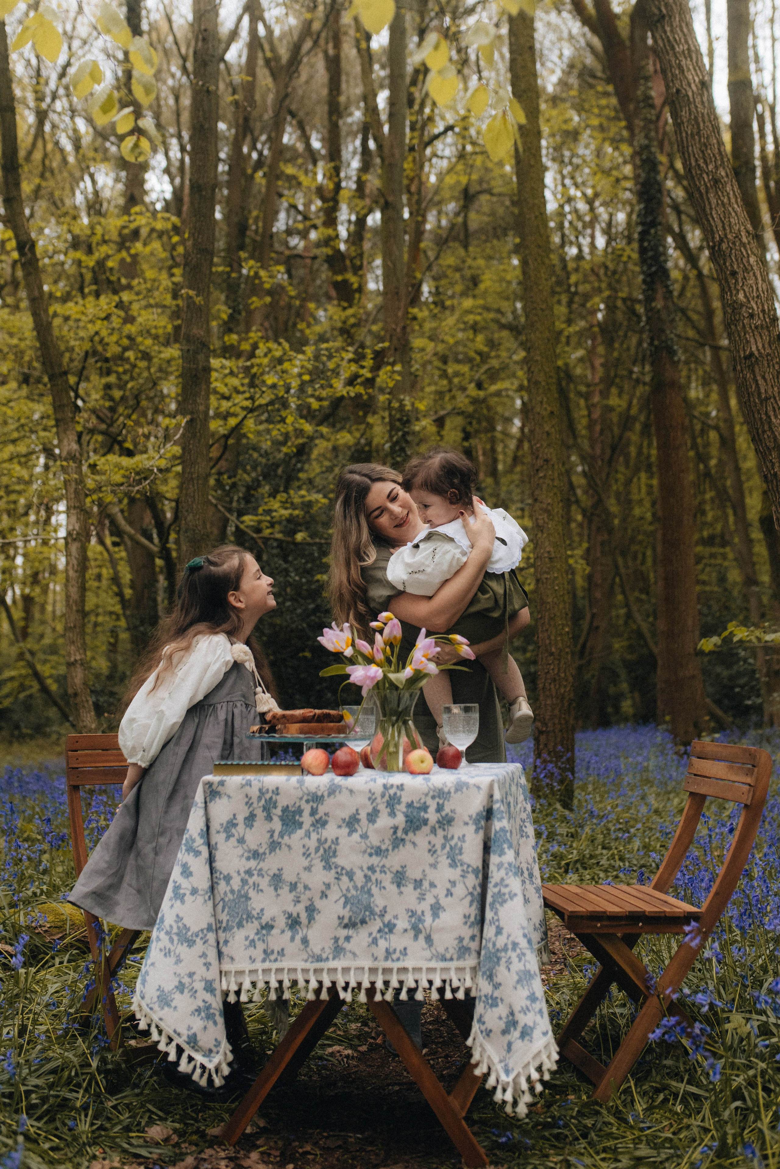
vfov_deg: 54.4
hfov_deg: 37.9
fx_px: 1137
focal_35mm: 35
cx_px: 390
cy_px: 584
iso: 640
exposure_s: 1/800
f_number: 2.5
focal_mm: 35
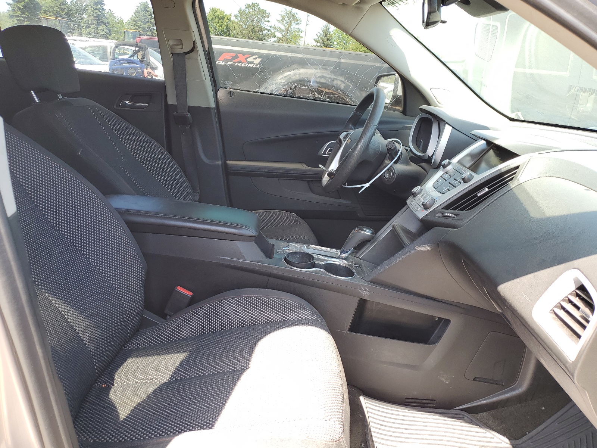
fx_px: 448
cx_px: 298
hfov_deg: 67.3
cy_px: 224
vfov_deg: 53.1
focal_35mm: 26
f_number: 1.5
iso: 50
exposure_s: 1/167
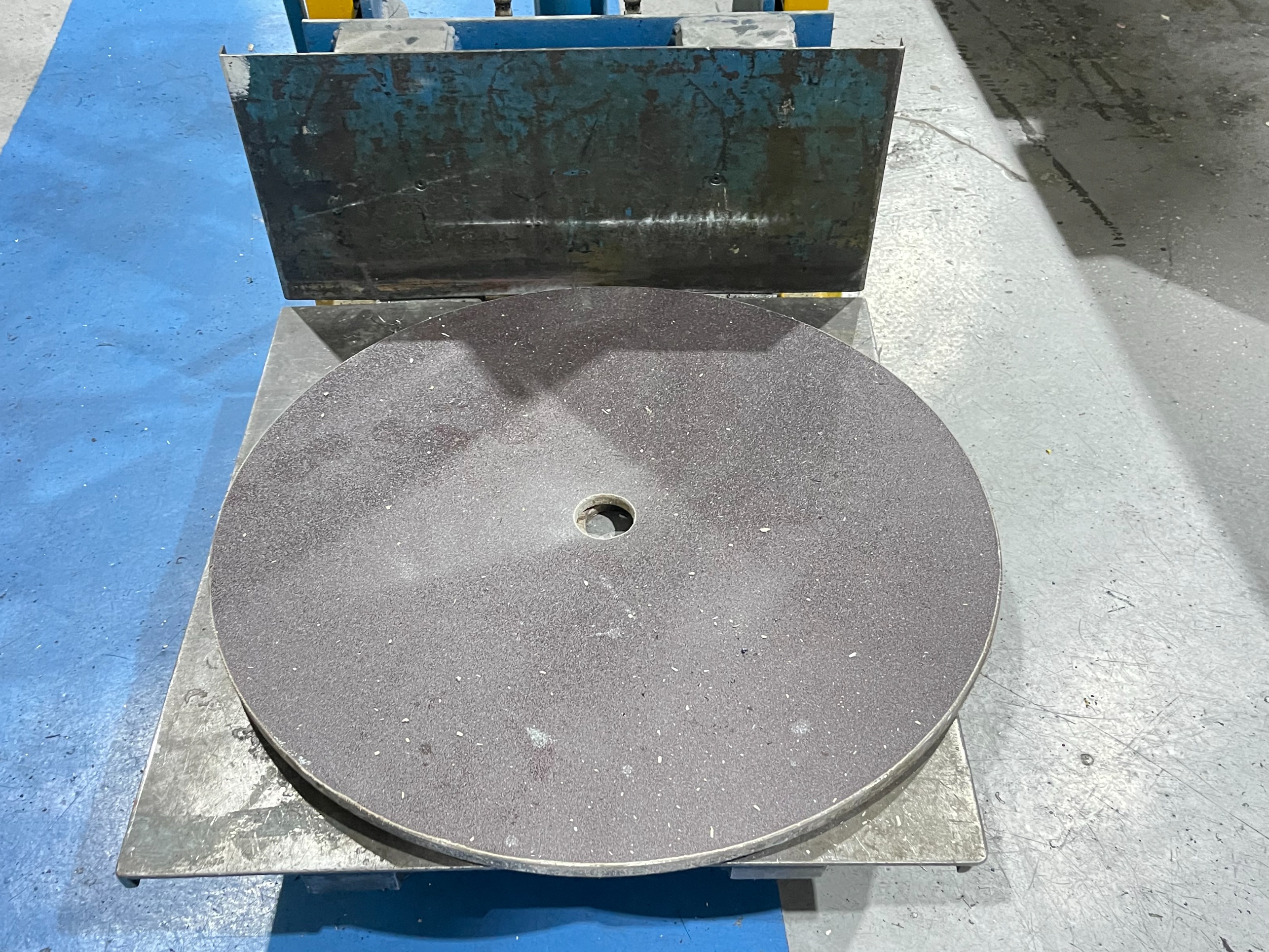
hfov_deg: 55.4
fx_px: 1210
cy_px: 567
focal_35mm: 33
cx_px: 643
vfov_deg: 42.8
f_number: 1.6
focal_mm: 5.1
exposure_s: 1/33
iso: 500
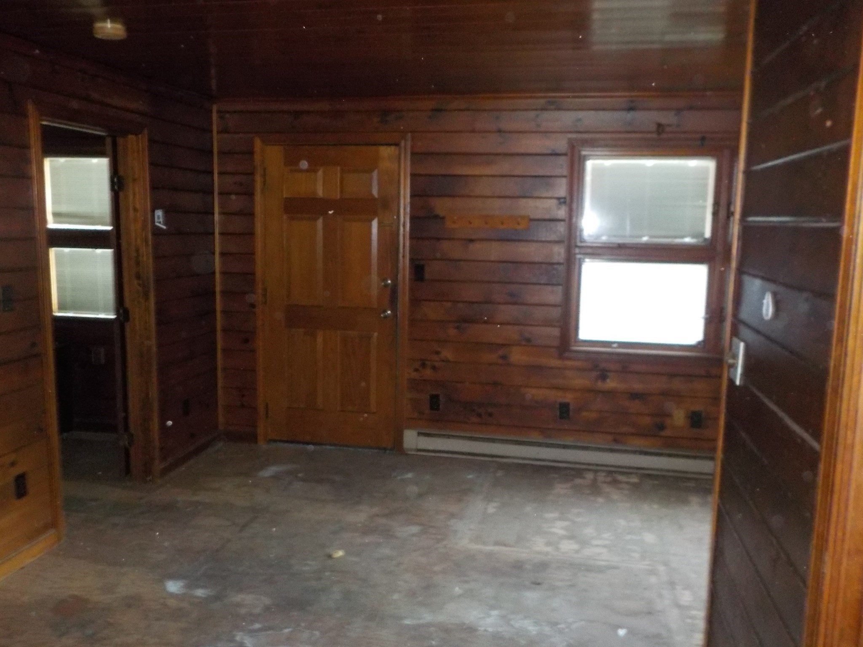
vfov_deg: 46.8
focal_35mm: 30
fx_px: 748
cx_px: 432
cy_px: 324
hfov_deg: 60.0
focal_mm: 4.1
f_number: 3.3
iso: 800
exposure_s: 1/6
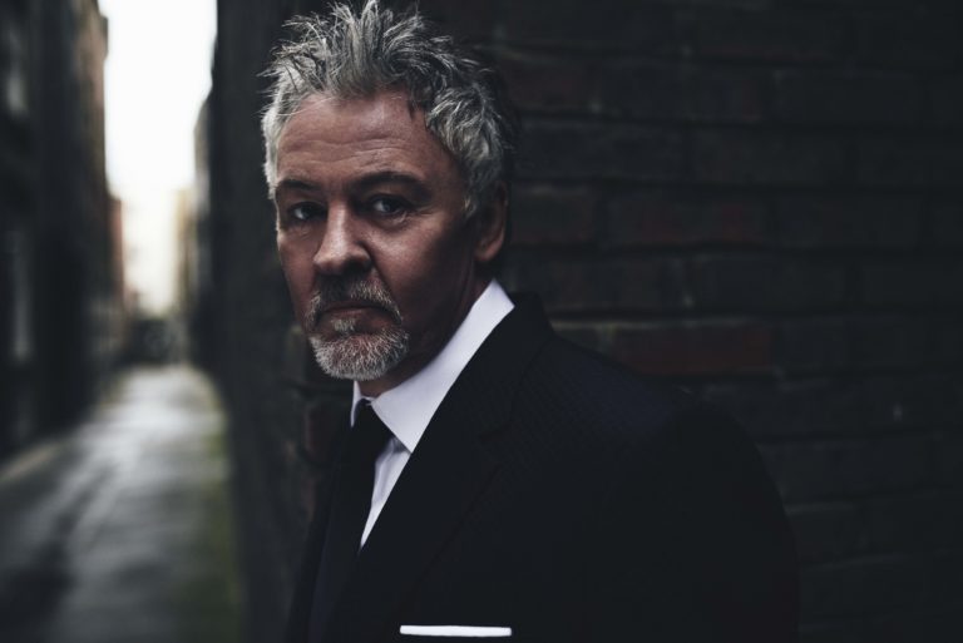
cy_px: 322
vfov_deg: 37.9
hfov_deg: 54.4
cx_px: 482
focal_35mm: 35
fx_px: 937
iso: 1000
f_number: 2
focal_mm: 35
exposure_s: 1/200
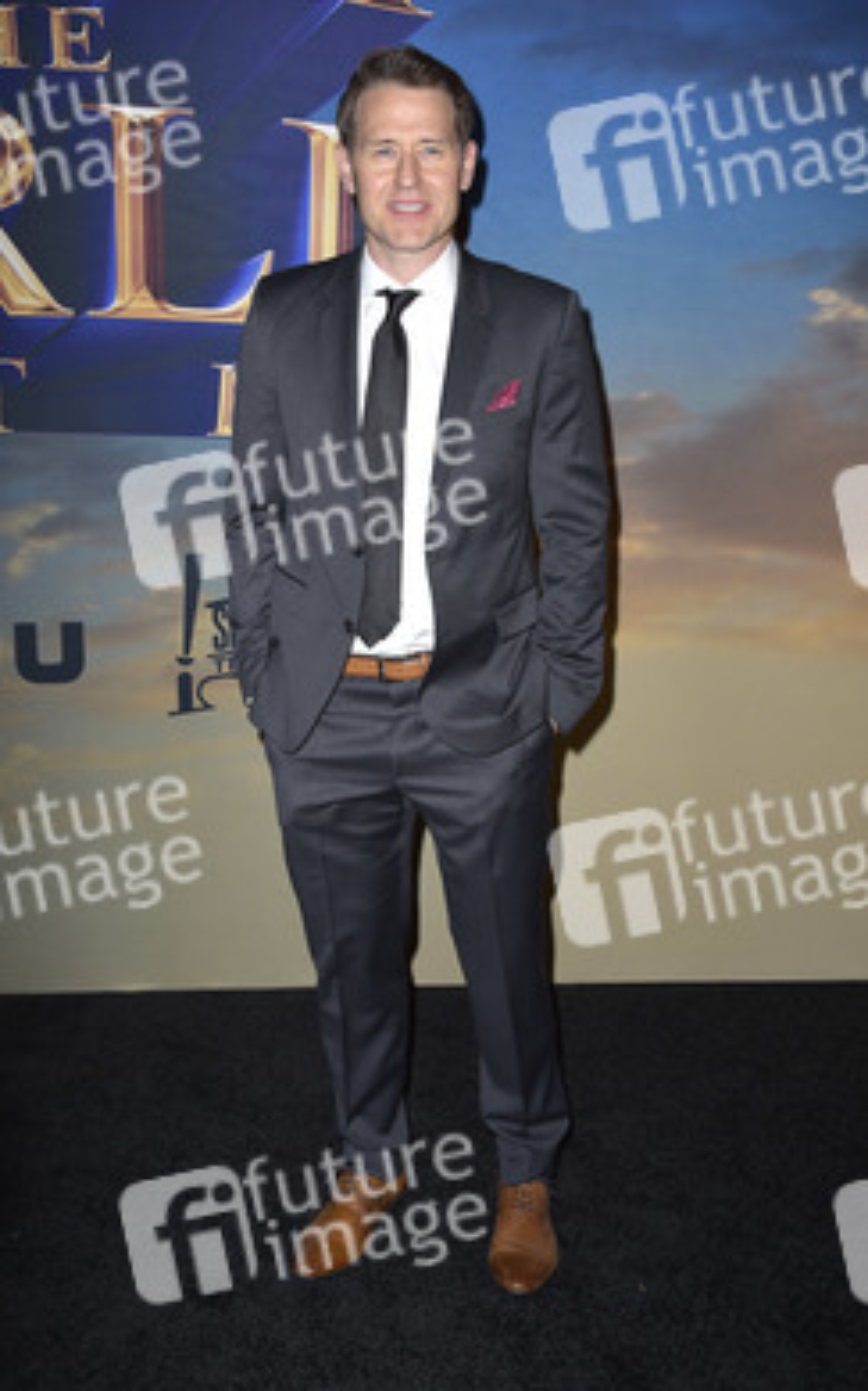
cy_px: 683
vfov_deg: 45.3
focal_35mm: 44
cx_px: 409
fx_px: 1666
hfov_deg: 29.2
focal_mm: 42
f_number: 6.3
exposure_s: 1/250
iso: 320
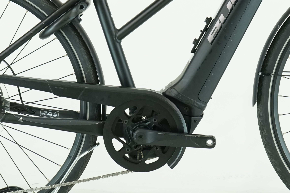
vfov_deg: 9.5
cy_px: 17
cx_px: 178
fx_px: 1152
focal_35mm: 143
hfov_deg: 14.3
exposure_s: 1/200
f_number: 5.6
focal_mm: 56
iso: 1600
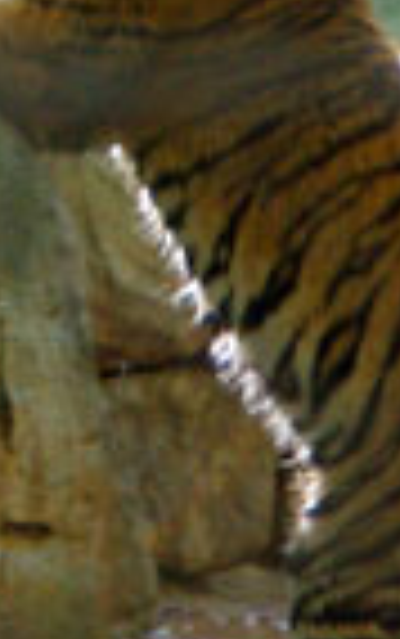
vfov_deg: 2.9
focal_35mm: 724
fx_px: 12603
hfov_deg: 1.8
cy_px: -4
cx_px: -58
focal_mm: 120
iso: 400
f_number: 5.6
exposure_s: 1/50
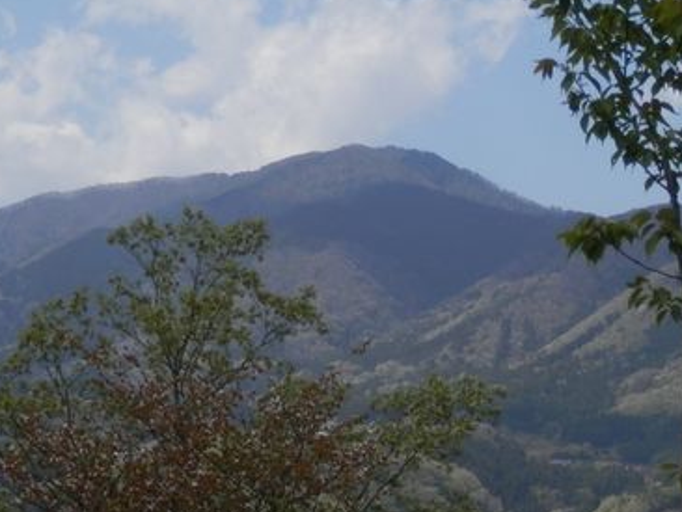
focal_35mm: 107
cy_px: 546
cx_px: 673
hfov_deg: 17.9
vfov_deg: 13.6
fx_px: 2109
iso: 80
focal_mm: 8.9
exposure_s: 1/125
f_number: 11.2
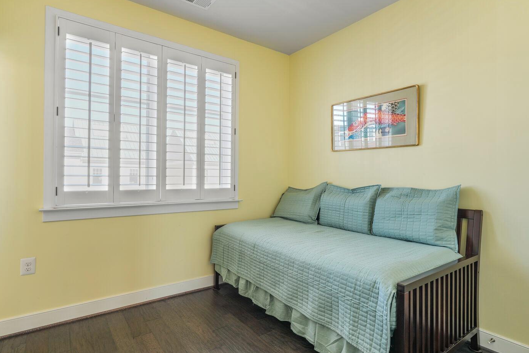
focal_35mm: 20
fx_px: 294
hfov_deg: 84.0
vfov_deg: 62.0
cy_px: 173
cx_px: 259
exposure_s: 1/4
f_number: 8
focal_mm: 16
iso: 200
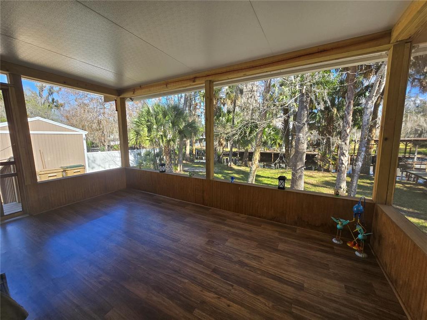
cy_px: 160
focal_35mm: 13
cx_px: 214
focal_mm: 2.2
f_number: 2.2
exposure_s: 1/194
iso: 50
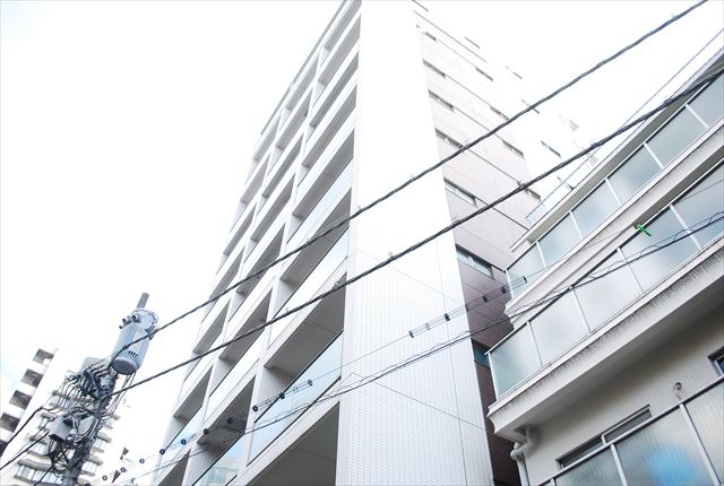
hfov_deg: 67.3
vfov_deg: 48.2
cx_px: 362
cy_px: 243
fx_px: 544
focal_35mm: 27
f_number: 4
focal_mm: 18
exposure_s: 1/80
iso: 100
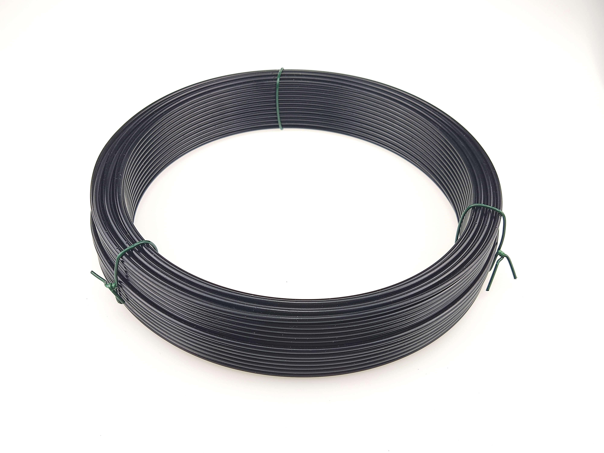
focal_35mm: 35
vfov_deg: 40.7
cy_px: 226
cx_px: 302
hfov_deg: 52.6
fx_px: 611
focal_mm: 4.71
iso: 59
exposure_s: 1/120
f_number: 1.79
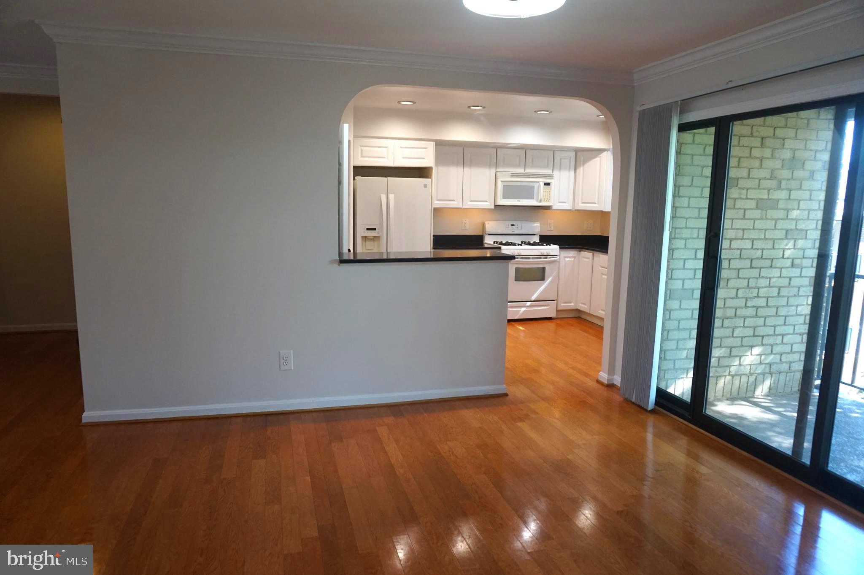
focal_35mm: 24
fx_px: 576
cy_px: 288
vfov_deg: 53.1
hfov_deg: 73.8
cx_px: 432
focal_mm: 16
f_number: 4
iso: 640
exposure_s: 1/160
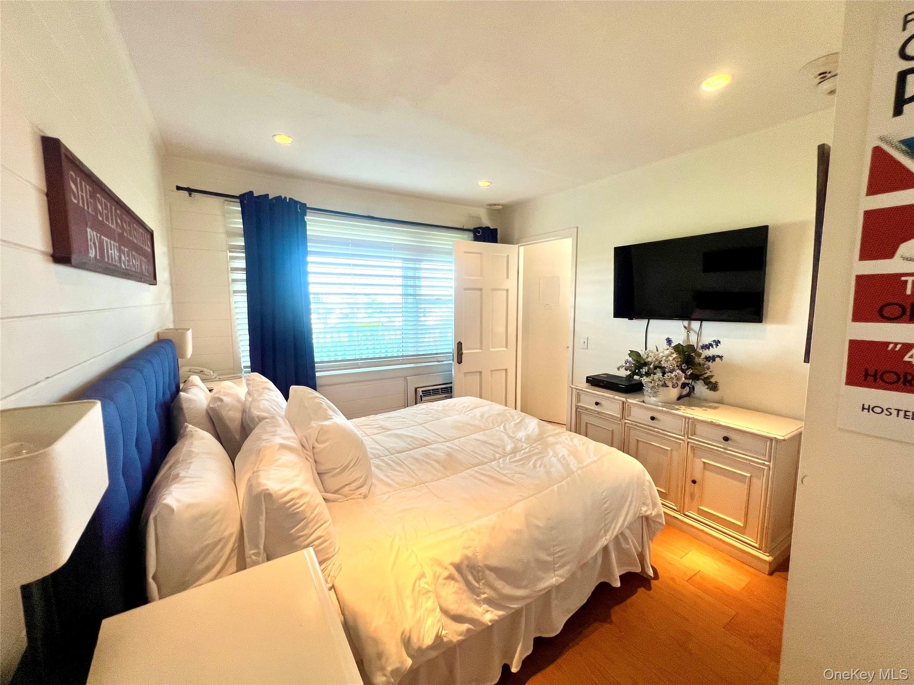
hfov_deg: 106.2
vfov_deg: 89.9
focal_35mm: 13
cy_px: 342
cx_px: 457
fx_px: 343
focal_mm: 1.57
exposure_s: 1/120
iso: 125
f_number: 1.8
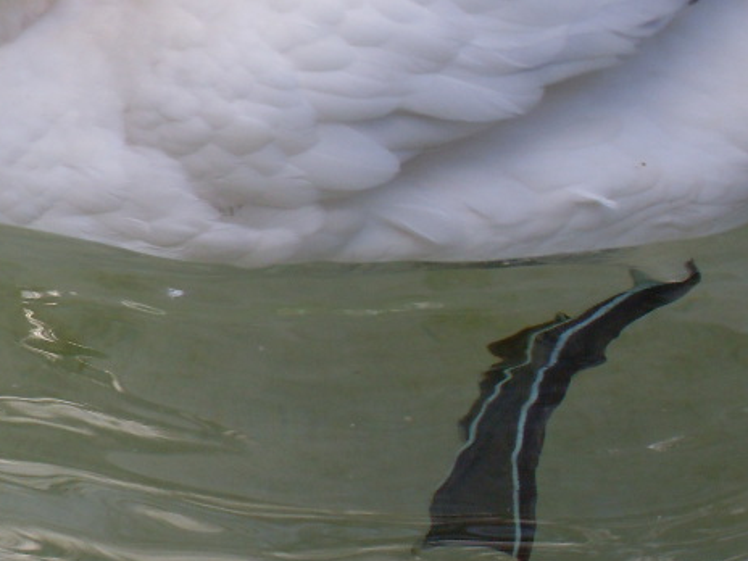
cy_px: 26
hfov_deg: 8.1
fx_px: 5294
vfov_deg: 6.1
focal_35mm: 245
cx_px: 53
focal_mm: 18.1
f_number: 5.2
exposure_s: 1/125
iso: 100
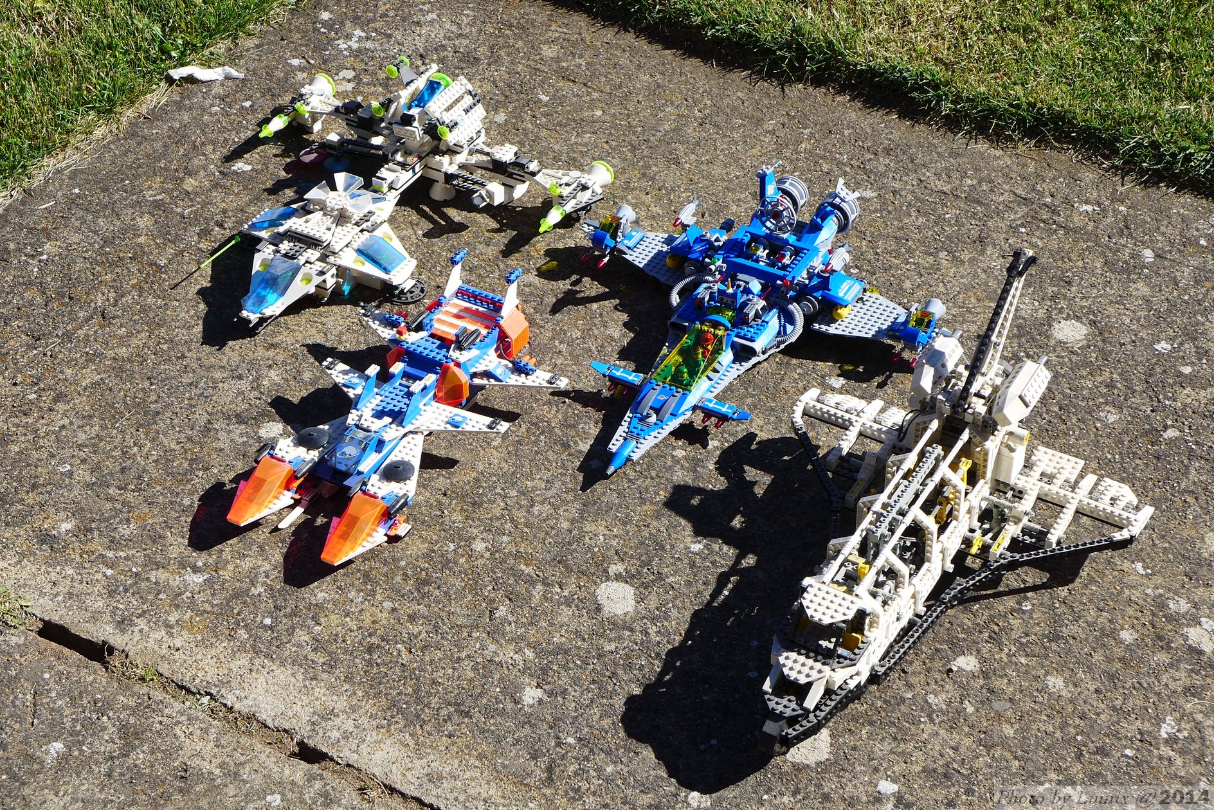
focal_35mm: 70
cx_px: 607
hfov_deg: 28.8
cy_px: 405
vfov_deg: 19.5
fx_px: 2361
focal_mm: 13.7
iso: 80
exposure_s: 1/500
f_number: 4.5
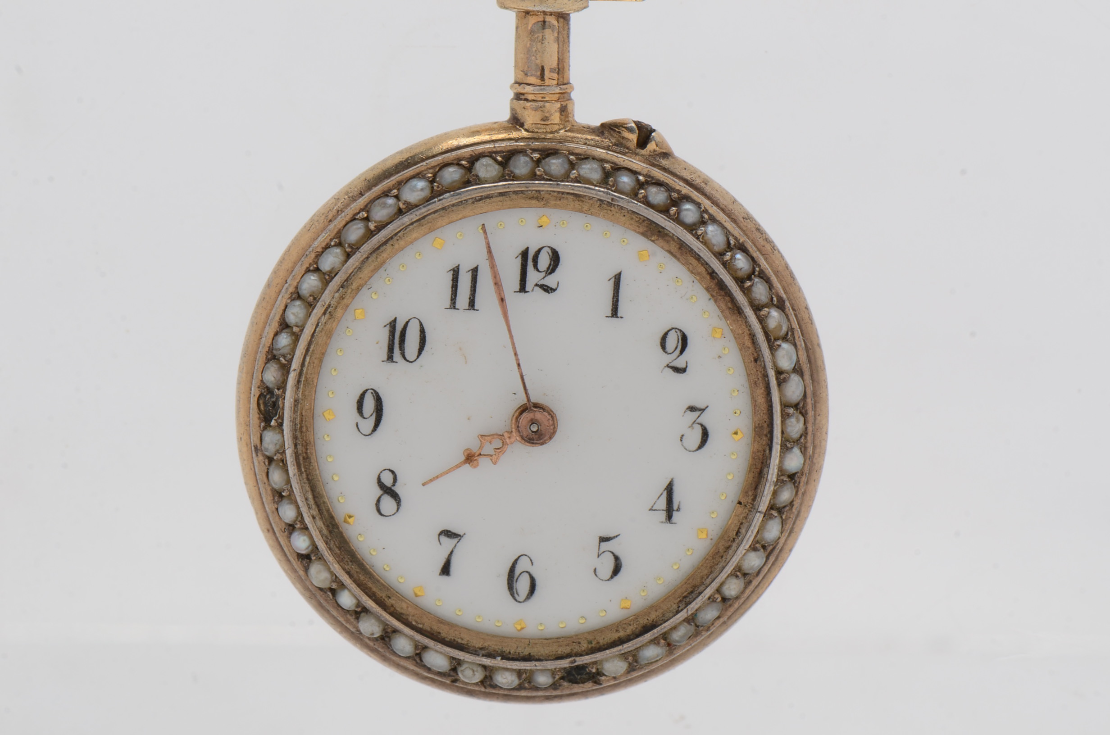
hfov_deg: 16.1
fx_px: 3923
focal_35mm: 128
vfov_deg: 10.7
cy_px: 368
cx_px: 555
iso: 200
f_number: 18
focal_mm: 85
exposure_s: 1/125
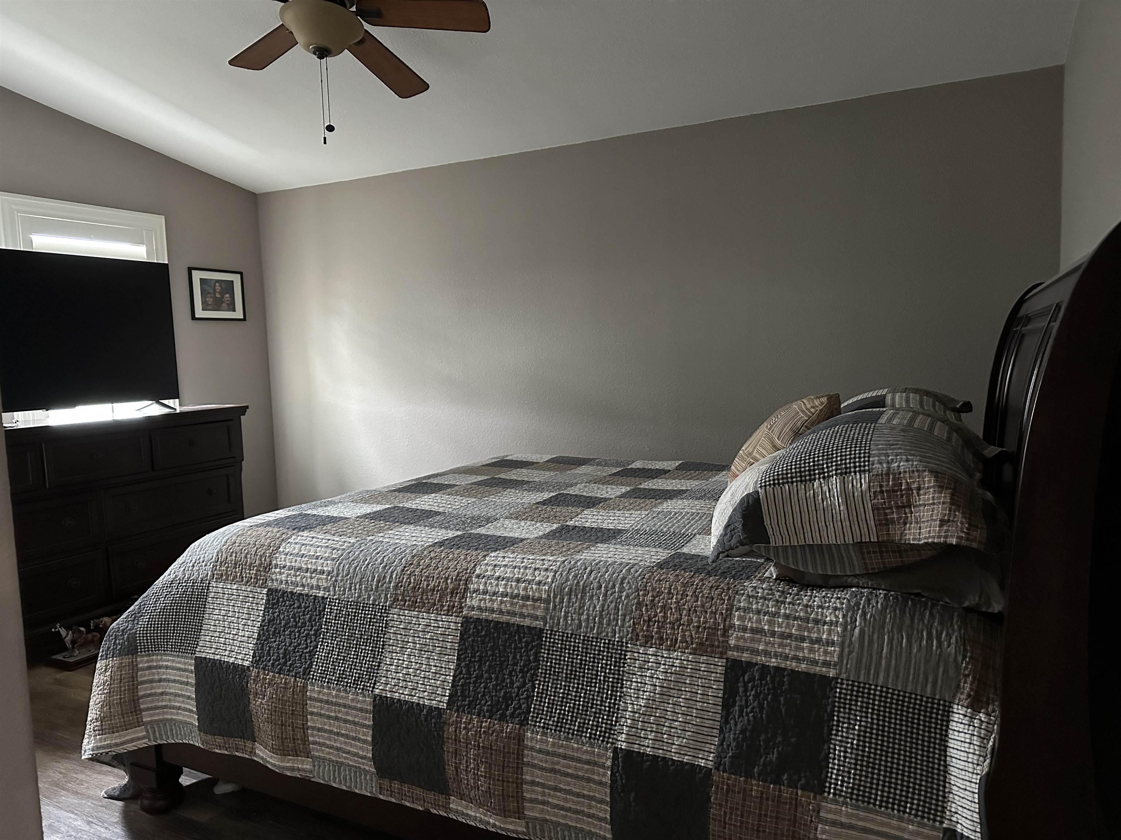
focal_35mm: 24
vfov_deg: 56.8
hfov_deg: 71.6
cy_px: 420
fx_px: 777
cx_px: 560
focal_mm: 6.86
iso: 800
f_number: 1.78
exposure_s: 1/30
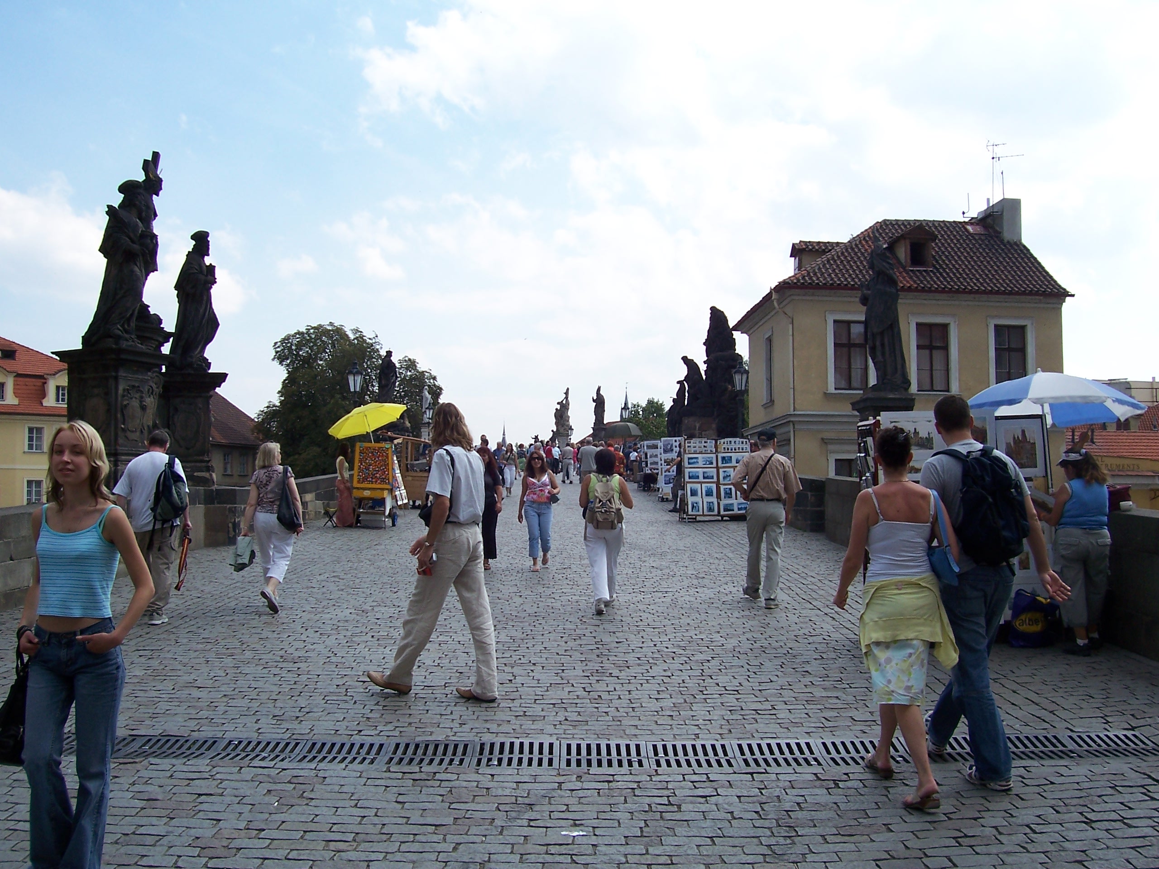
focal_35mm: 34
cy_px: 434
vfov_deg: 41.8
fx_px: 1138
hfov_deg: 54.0
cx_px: 580
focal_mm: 5.6
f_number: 5.6
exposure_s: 1/350
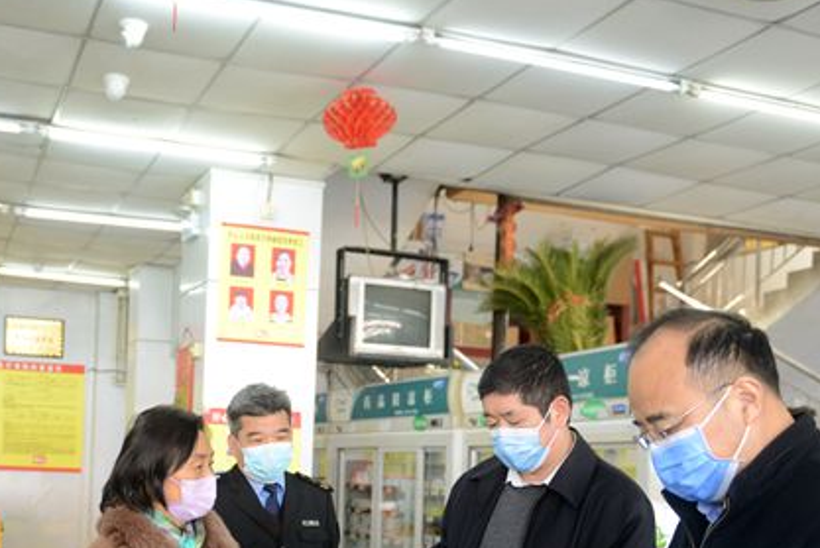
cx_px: 258
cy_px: 501
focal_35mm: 46
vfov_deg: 28.1
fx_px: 1049
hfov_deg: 42.0
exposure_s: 1/125
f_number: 2.8
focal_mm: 24
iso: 720
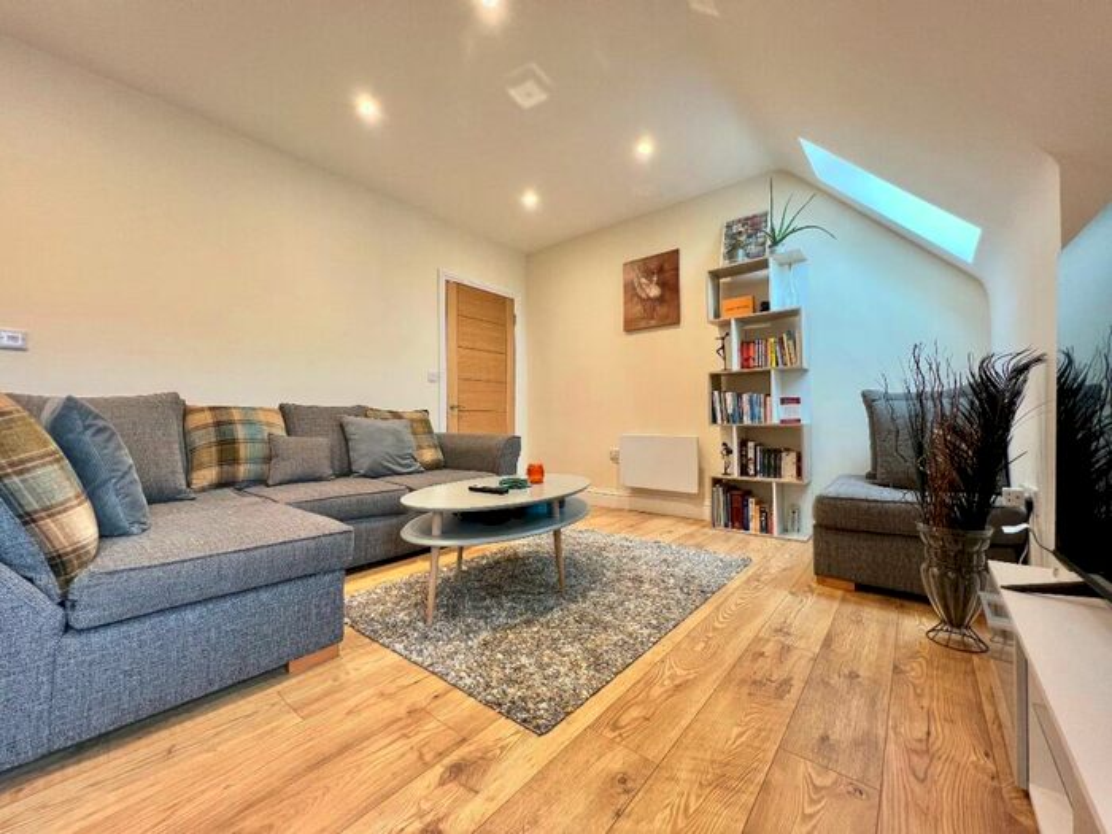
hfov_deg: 106.2
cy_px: 417
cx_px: 556
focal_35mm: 13
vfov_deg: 89.9
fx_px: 418
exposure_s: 1/50
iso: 125
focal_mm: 1.57
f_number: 1.8
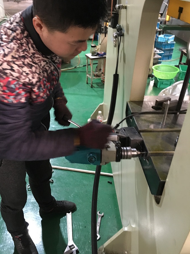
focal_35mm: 30
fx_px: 220
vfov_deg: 60.0
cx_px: 92
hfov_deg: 46.8
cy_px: 130
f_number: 2.2
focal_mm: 4.15
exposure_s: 1/17
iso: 400
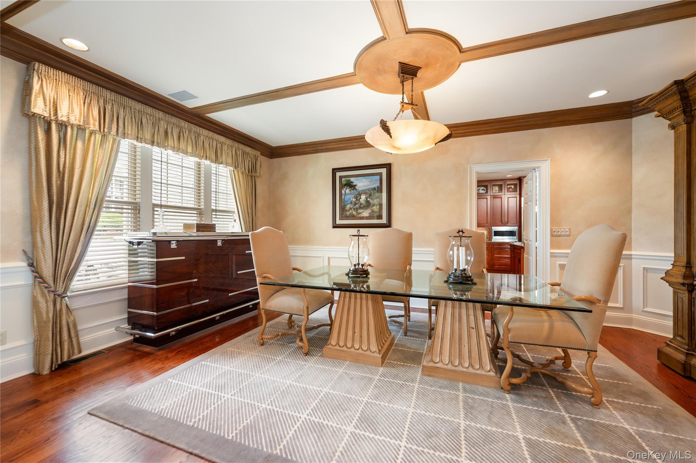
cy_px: 232
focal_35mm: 14
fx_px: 270
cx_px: 348
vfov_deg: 81.1
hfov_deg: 104.3
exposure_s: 1/30
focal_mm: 14
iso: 200
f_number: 3.5
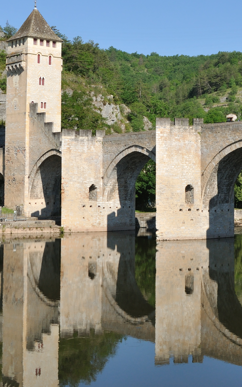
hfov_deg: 17.5
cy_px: 131
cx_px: 181
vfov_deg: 27.7
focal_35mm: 74
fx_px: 781
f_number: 8
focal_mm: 24
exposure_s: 1/640
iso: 200
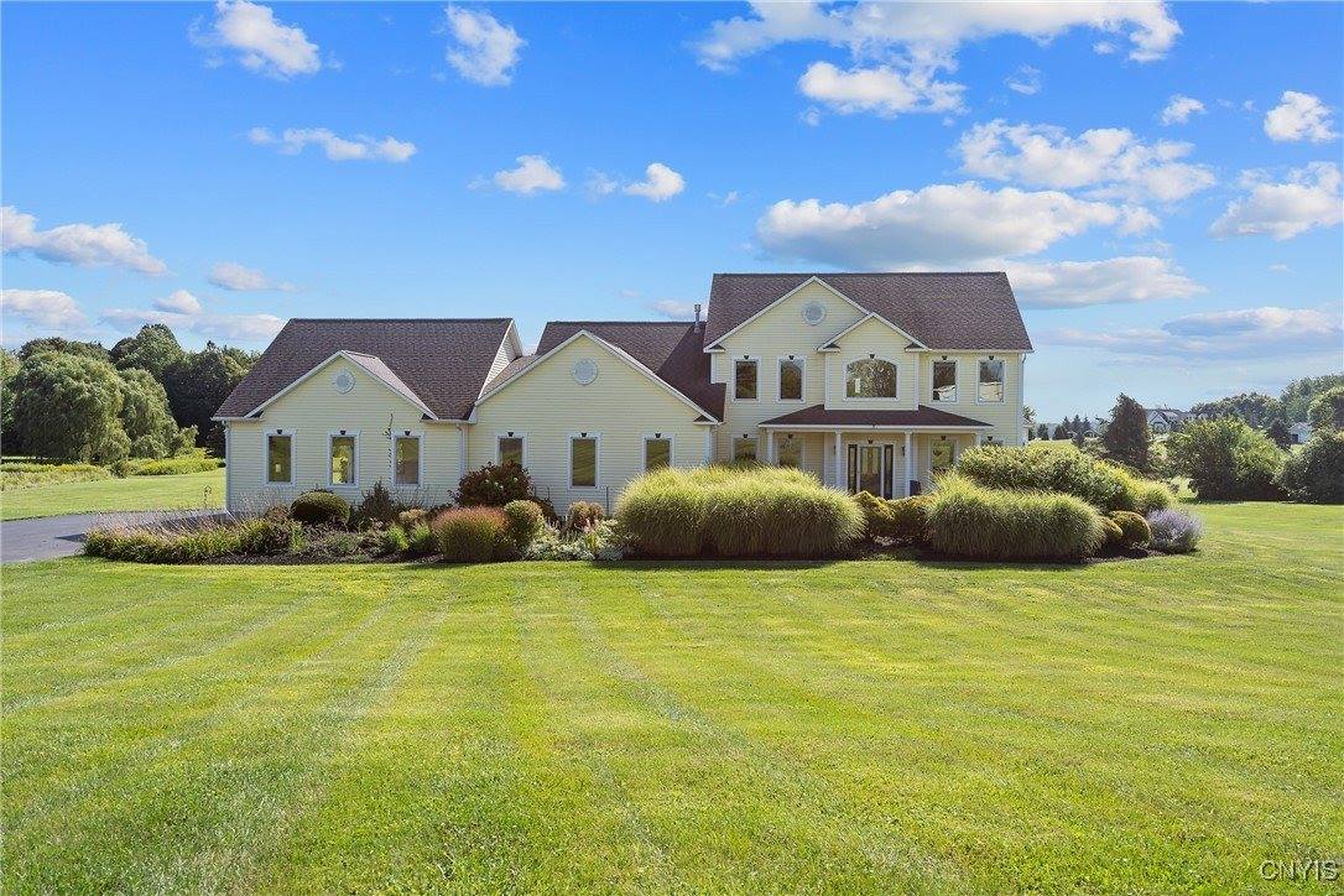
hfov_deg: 63.7
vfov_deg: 45.0
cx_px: 672
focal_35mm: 29
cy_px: 448
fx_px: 1083
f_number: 9
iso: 200
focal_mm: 29
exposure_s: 1/400
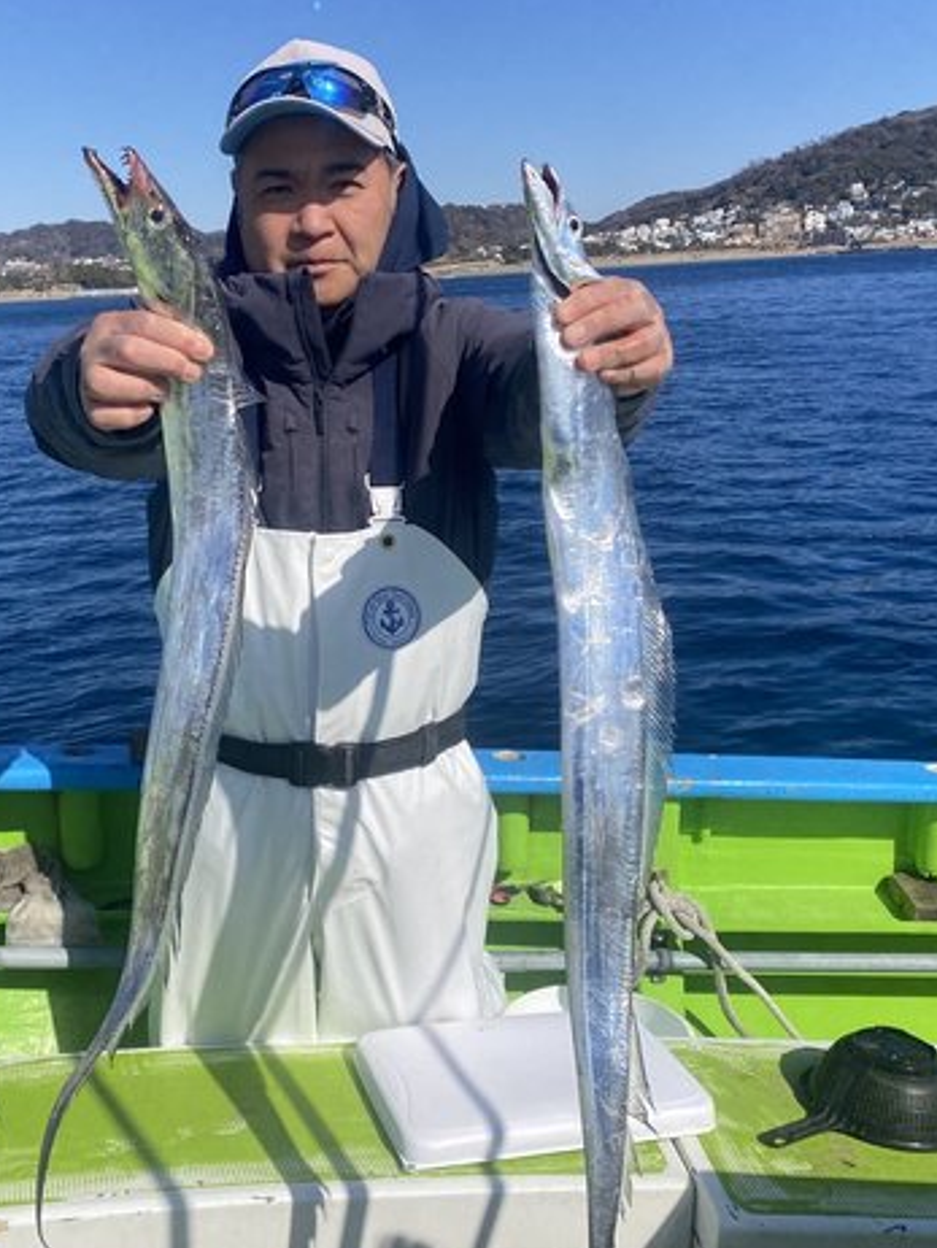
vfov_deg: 51.3
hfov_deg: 39.2
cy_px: 643
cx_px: 311
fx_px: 1298
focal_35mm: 36
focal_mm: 4.25
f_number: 1.8
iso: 32
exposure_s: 1/3846
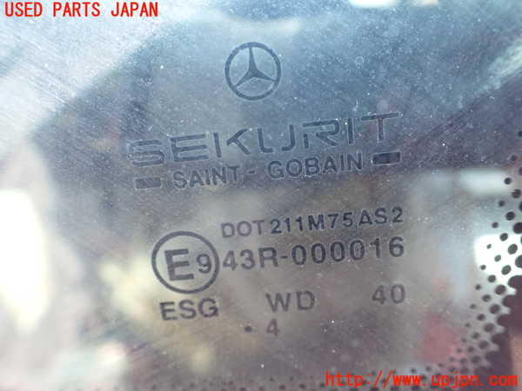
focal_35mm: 30
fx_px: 452
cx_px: 261
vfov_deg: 46.8
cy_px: 196
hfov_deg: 60.0
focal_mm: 5.4
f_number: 2.3
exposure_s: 1/80
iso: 800
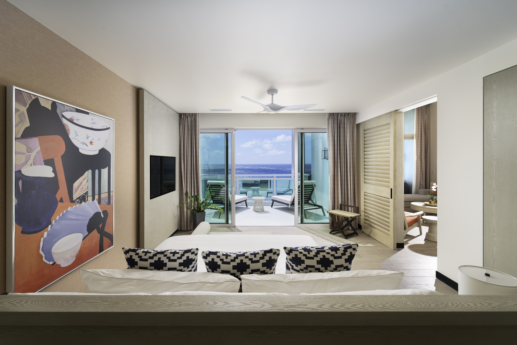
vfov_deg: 81.2
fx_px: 201
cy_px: 172
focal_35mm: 14
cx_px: 258
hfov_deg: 104.2
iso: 200
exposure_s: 1/200
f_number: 8
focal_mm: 14
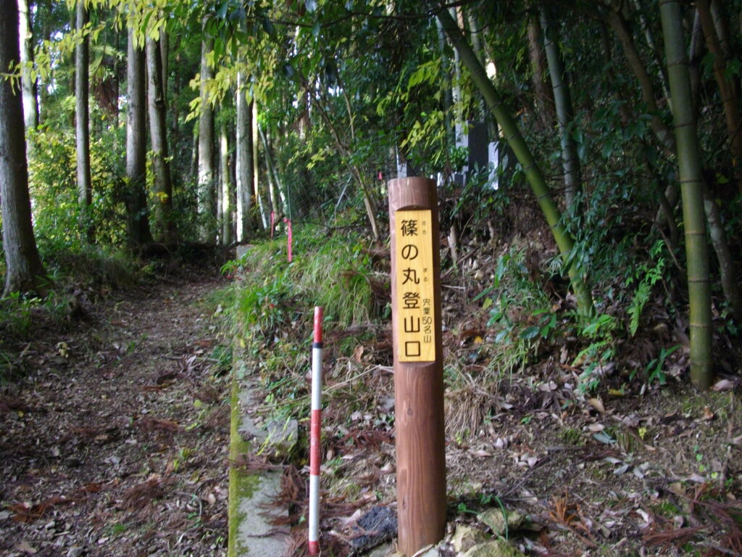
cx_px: 371
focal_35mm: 37
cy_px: 278
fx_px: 793
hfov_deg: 50.1
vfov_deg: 38.7
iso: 200
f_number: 2.8
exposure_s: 1/60
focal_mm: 6.2
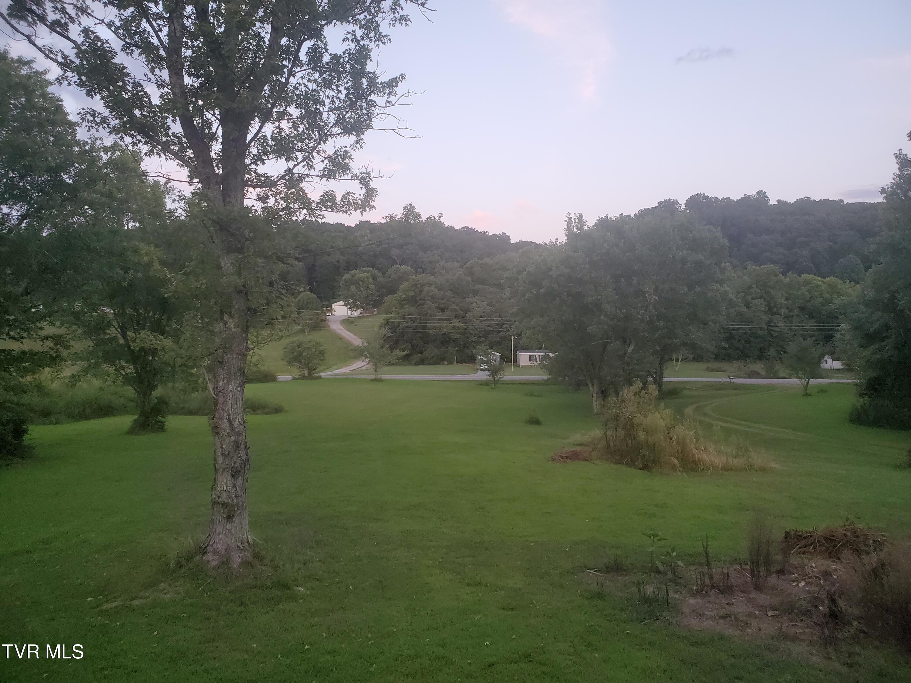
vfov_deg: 53.1
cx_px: 456
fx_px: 684
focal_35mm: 26
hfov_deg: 67.3
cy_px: 342
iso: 250
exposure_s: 1/120
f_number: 2.4
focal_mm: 4.3
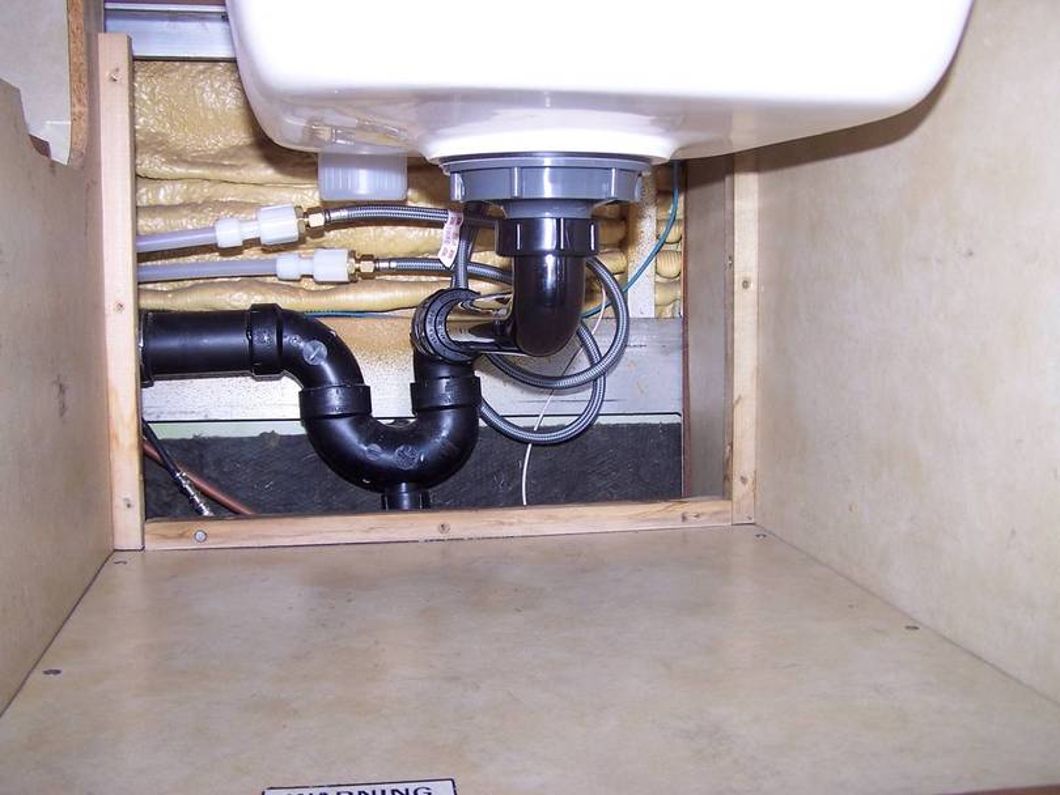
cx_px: 530
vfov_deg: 37.7
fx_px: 1164
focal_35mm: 38
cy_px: 398
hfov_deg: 49.0
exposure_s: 1/60
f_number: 2.8
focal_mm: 6.3
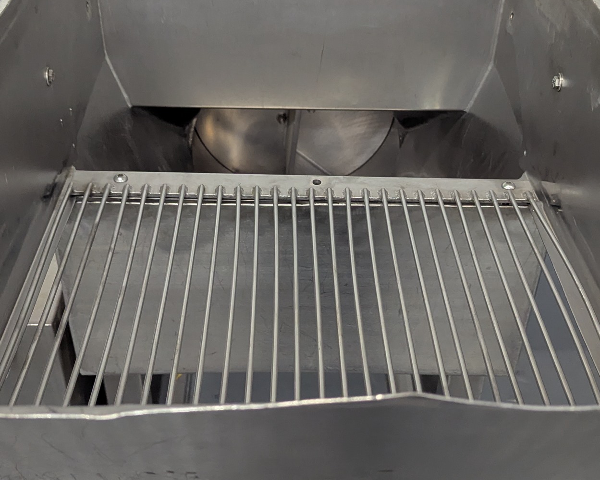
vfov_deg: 31.4
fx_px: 853
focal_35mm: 48
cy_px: 266
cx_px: 323
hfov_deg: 38.7
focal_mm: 6.81
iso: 1160
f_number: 1.85
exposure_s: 1/388
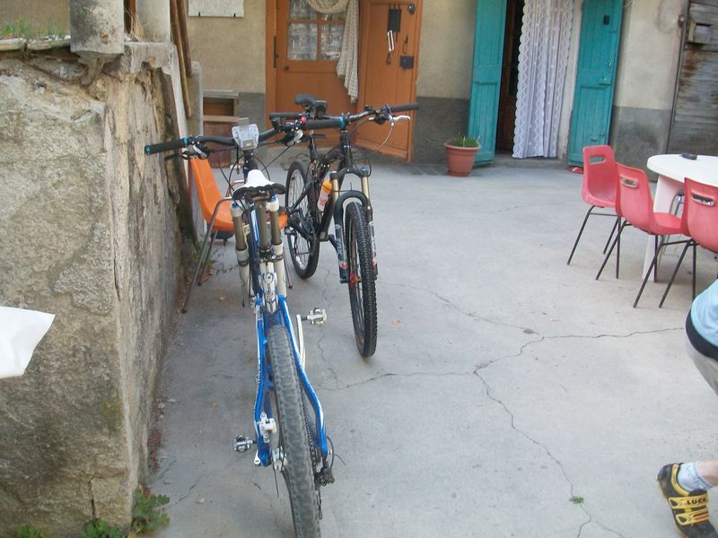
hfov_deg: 54.0
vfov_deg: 41.8
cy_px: 269
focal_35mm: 34
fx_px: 705
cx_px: 359
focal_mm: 5.7
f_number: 2.8
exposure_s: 1/100
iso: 80
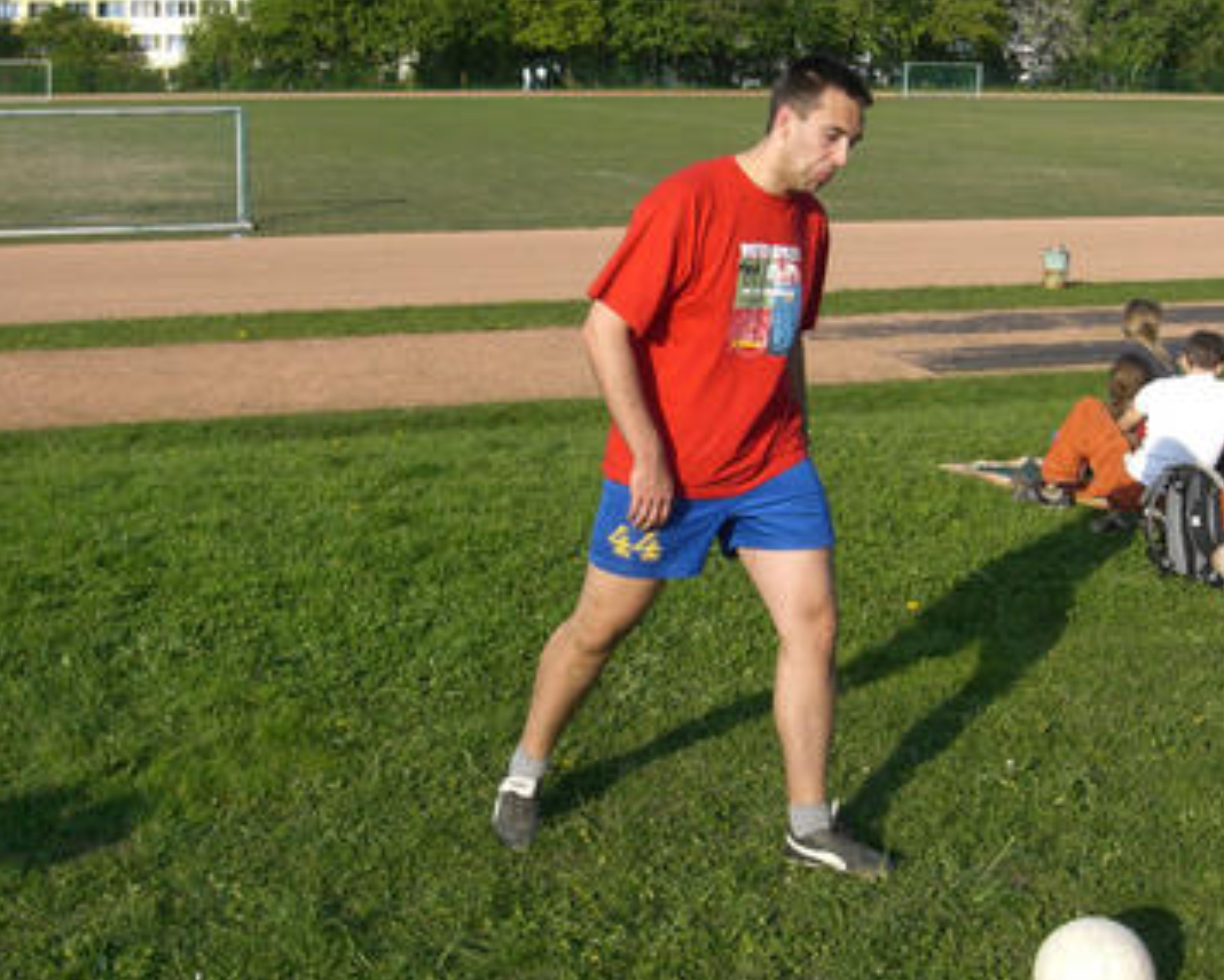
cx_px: 612
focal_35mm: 50
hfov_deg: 37.3
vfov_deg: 30.2
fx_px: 1812
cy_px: 430
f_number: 4.4
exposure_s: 1/500
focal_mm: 6.3
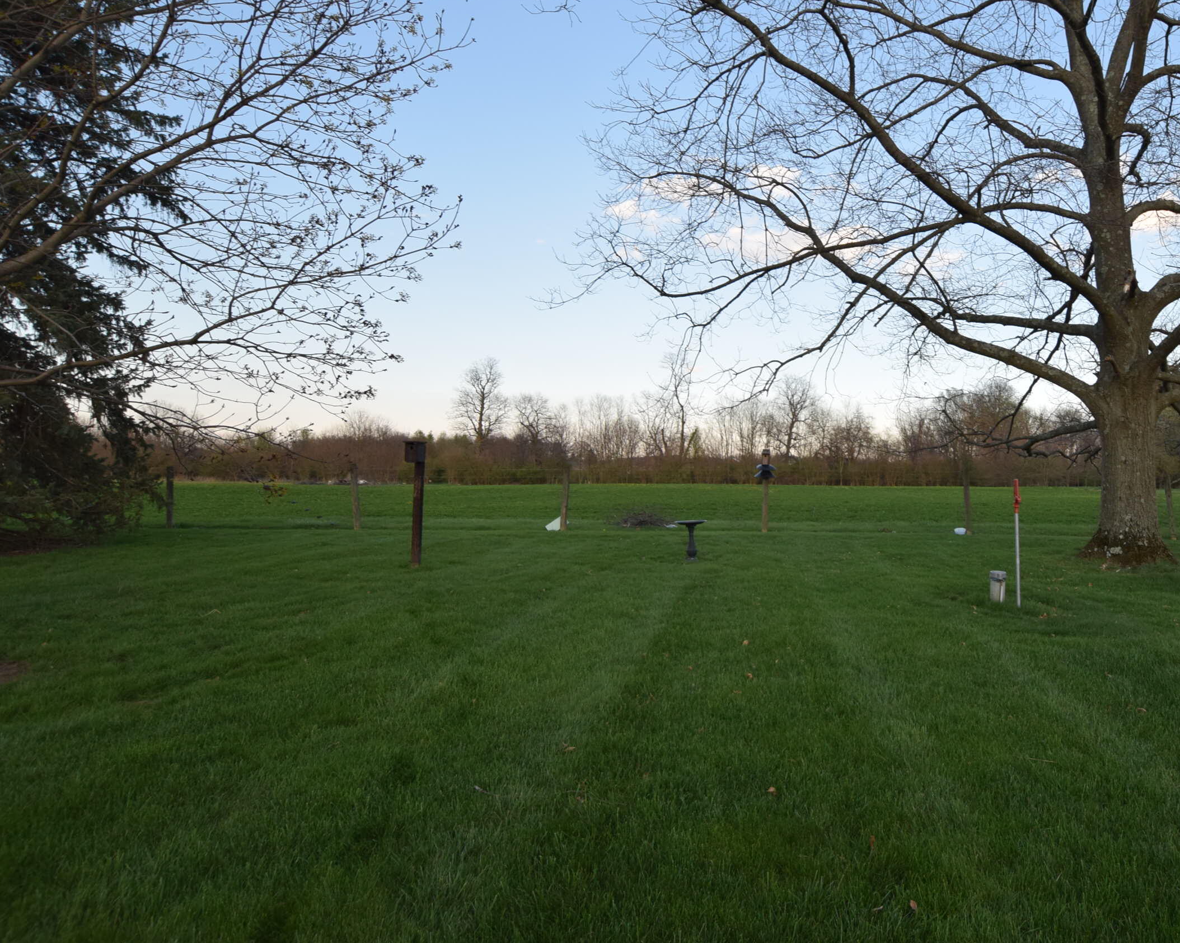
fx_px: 698
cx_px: 793
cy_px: 444
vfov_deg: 68.0
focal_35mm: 20
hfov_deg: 77.6
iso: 400
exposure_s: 1/200
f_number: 7.1
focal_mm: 10
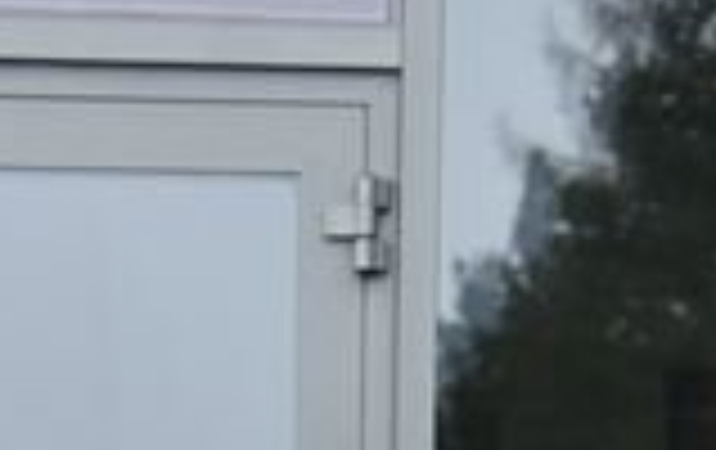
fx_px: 4867
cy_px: 1418
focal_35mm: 249
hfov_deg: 8.4
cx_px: 410
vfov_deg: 5.0
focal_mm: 38
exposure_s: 1/80
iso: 500
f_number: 4.5
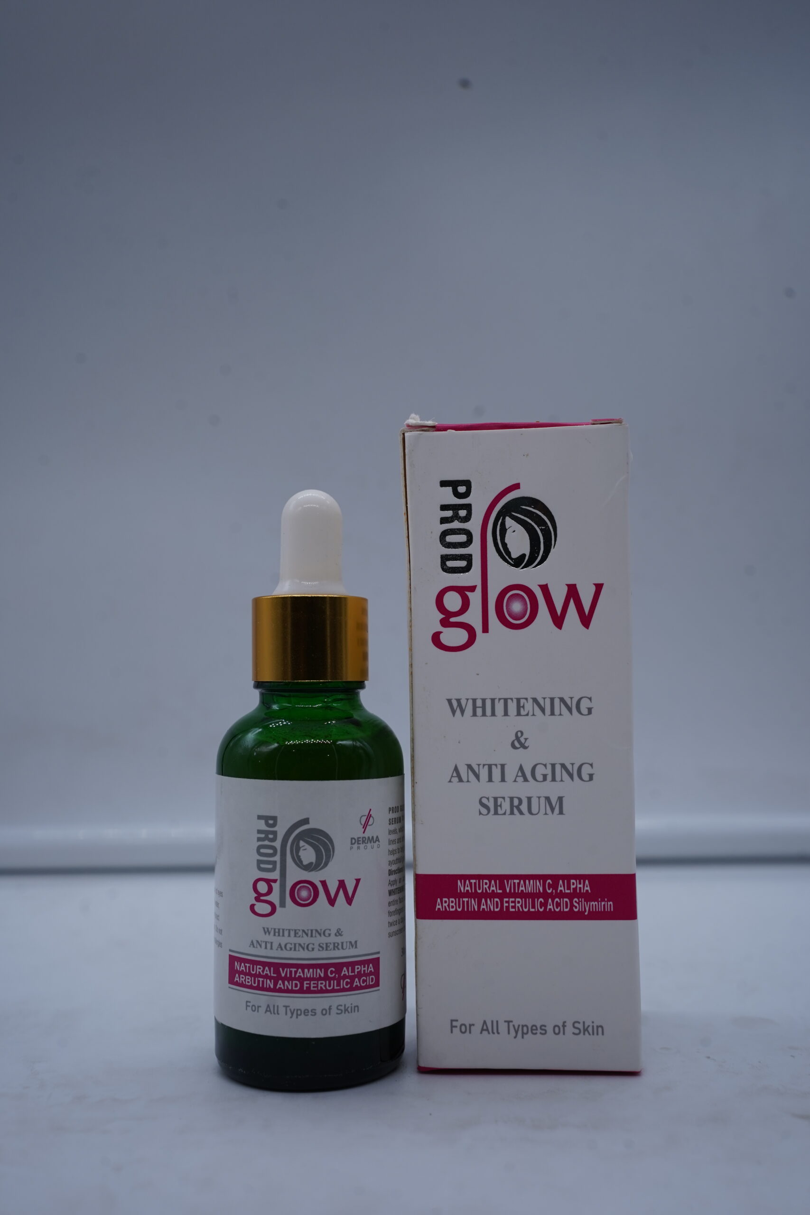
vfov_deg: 54.4
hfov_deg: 37.9
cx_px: 405
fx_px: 1181
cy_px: 608
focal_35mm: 35
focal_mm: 35
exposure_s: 1/100
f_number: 8
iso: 250
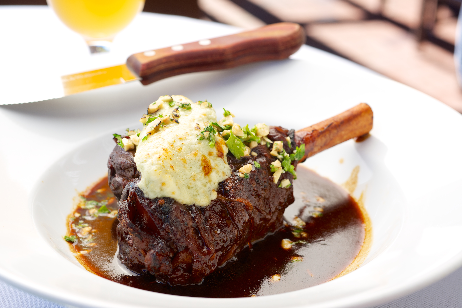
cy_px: 154
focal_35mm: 60
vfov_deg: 22.6
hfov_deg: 33.4
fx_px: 770
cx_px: 231
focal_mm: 60
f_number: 9
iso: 100
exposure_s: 1/60
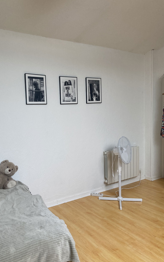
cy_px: 132
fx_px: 215
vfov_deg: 62.9
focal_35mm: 30
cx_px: 74
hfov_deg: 41.8
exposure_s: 1/74
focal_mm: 3.99
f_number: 1.8
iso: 80
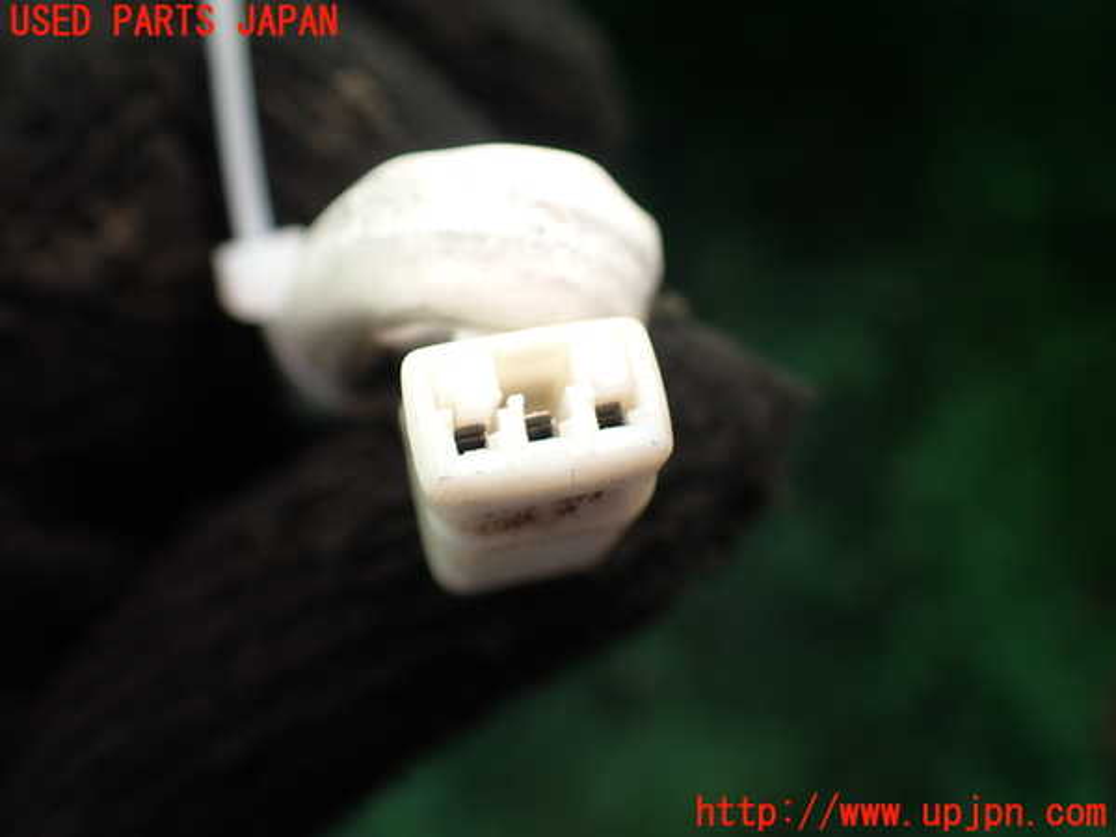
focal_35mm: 30
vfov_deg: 46.8
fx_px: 967
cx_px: 558
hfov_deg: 60.0
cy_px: 418
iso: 125
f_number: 2.3
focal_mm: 5.4
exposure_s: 1/125
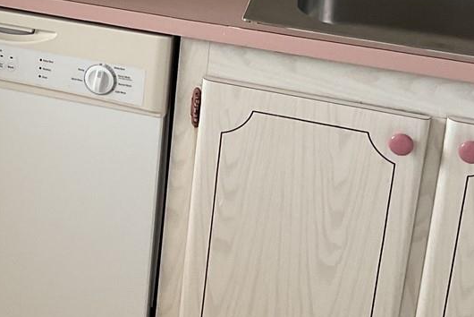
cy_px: -87
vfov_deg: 14.5
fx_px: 1199
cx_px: -38
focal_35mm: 91
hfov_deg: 21.3
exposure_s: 1/120
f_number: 1.8
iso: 40
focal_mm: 3
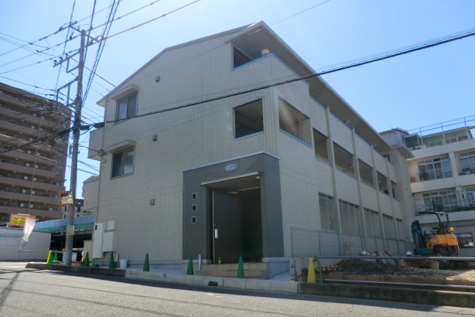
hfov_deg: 69.4
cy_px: 168
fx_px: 343
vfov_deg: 49.6
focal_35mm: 26
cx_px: 238
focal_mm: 4.3
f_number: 3.2
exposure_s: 1/1000
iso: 80
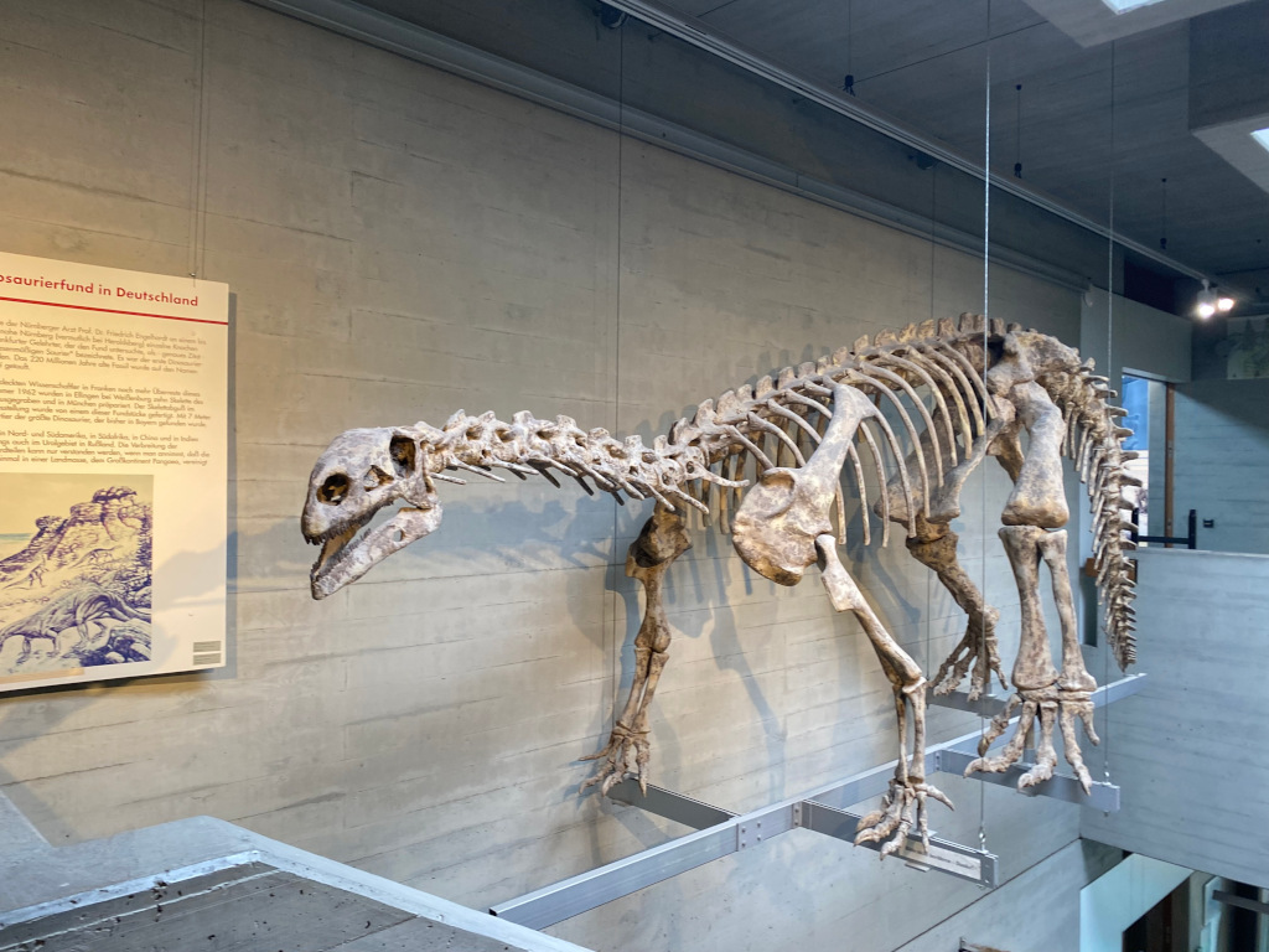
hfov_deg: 67.3
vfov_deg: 53.1
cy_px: 476
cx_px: 634
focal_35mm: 26
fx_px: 953
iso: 125
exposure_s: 1/117
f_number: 1.8
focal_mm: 4.25
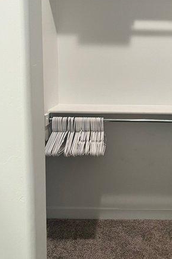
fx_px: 345
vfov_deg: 40.7
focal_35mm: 48
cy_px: 87
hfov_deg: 26.9
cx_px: 161
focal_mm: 5.7
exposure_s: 1/60
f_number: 1.5
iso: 100
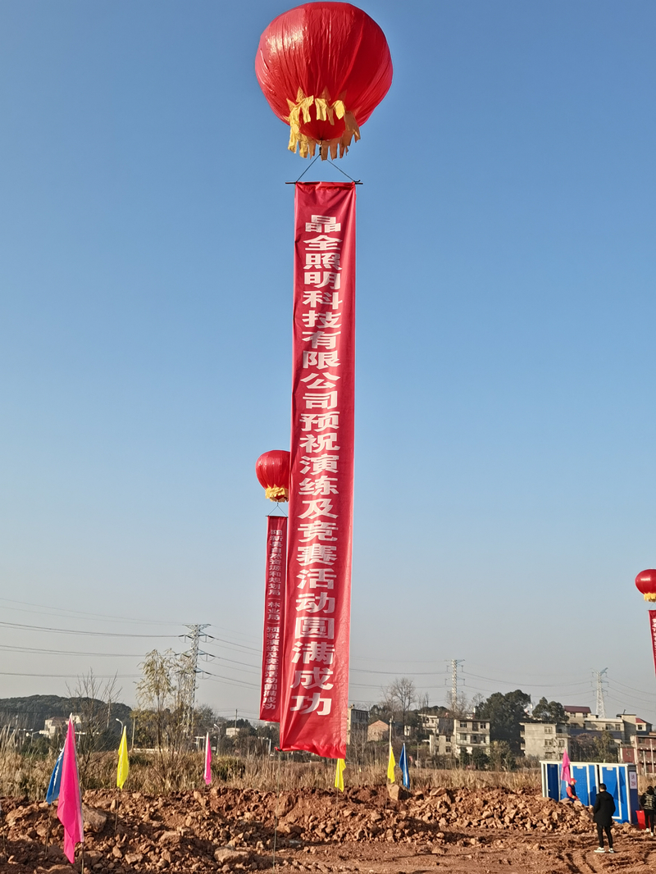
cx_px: 328
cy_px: 437
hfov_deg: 39.7
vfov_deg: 51.3
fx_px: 909
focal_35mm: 36
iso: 50
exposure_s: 4
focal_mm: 4.94
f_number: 1.9
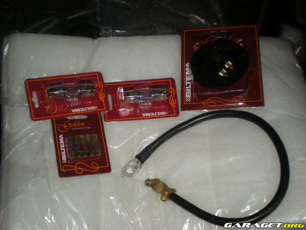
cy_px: 115
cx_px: 153
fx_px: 389
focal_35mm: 44
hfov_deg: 42.9
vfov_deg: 32.9
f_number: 3.5
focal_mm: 7.4
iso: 64
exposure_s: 1/60
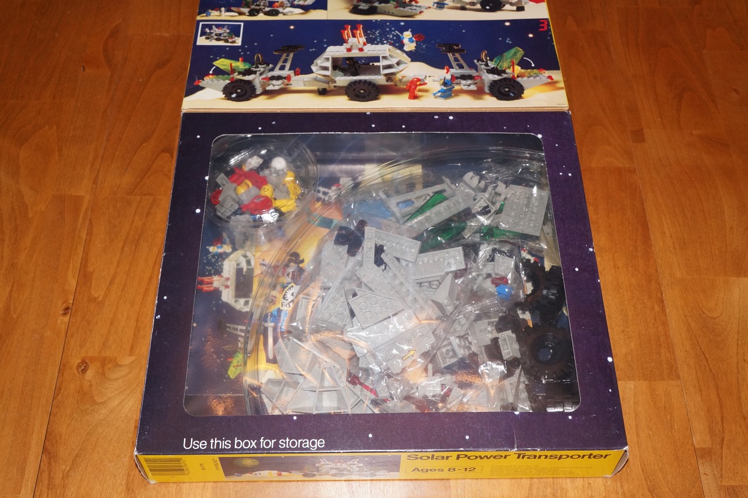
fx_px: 872
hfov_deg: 46.4
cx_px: 374
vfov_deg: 31.8
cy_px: 249
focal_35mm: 42
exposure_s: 1/60
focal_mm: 28
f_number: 9
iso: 800
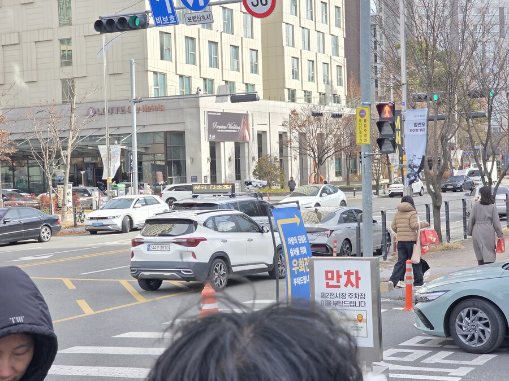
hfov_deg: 28.2
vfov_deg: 21.3
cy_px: 190
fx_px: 1015
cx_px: 254
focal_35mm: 69
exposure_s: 1/472
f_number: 2.4
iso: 50
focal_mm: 7.9
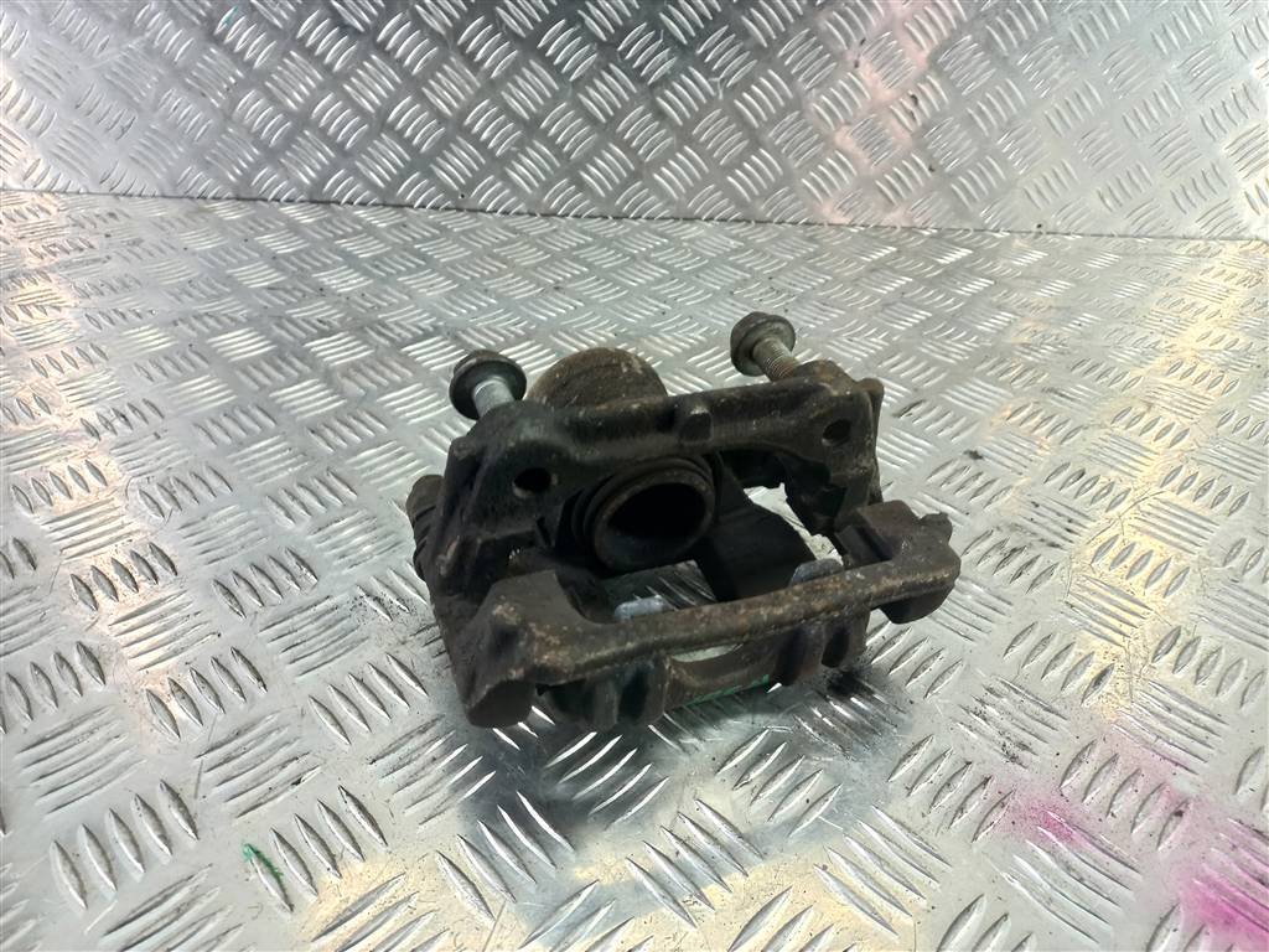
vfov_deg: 54.9
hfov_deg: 69.4
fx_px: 916
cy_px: 476
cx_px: 634
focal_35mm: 25
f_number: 1.8
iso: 100
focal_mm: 4.6
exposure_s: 1/50
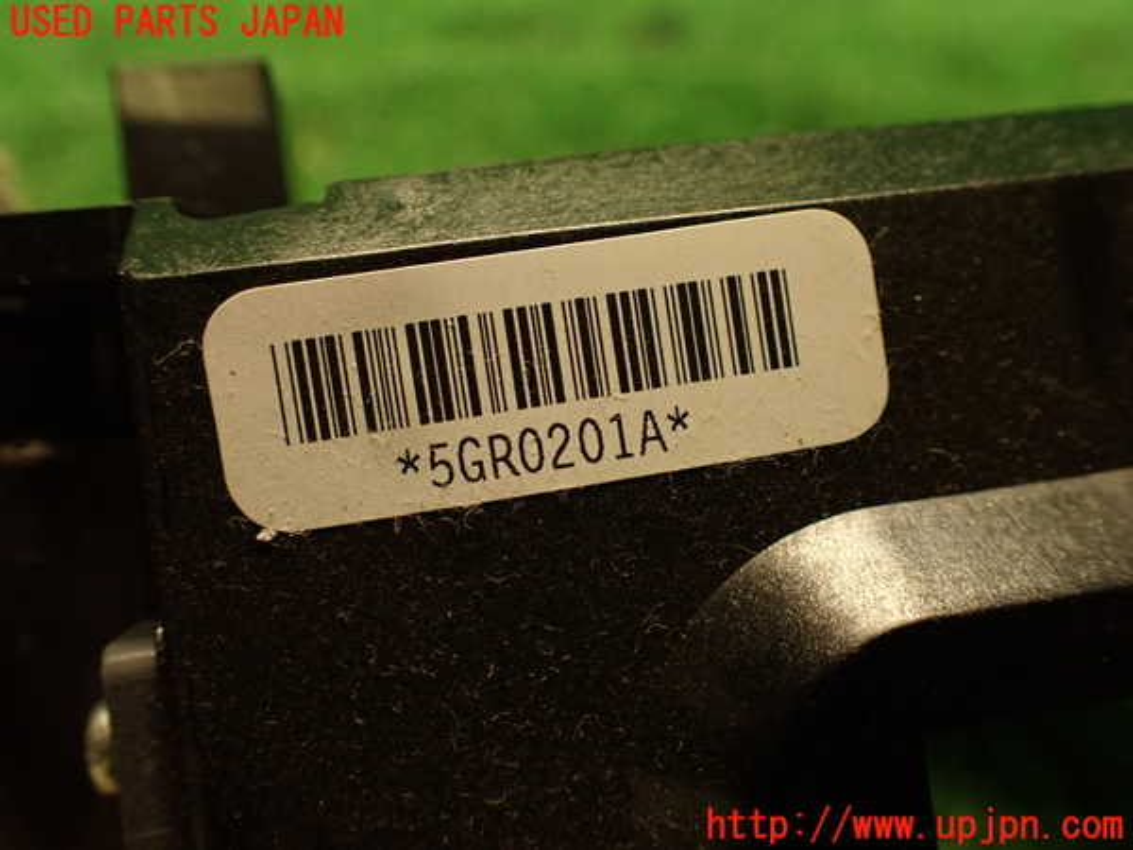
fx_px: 1047
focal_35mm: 32
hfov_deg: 56.8
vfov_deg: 44.2
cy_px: 425
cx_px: 566
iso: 320
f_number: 2.4
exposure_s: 1/30
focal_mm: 5.79
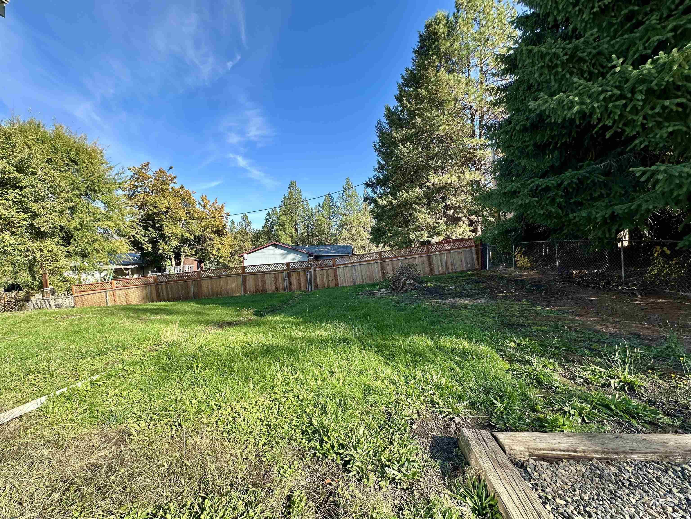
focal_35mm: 14
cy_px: 260
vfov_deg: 85.7
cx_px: 346
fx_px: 279
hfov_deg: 102.1
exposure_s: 1/518
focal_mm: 2.22
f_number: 2.2
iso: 40
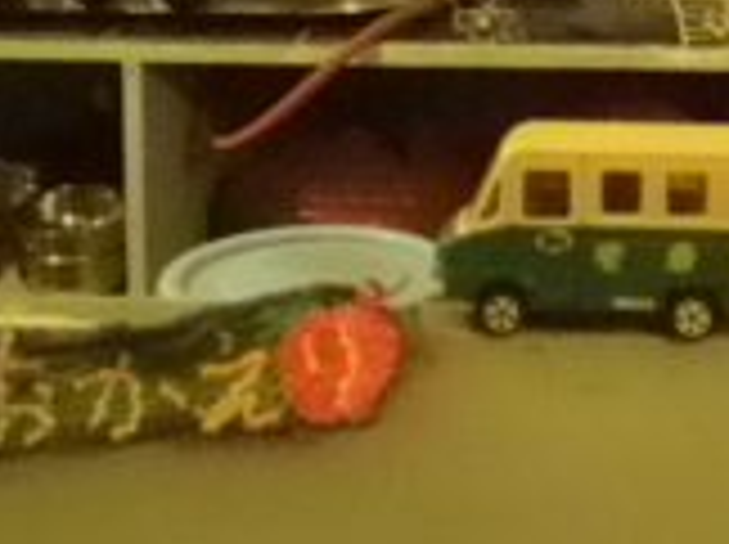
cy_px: -94
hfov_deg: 24.7
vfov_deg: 18.0
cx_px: 572
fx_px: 1640
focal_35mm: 78
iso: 800
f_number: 3.5
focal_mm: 5
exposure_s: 1/5
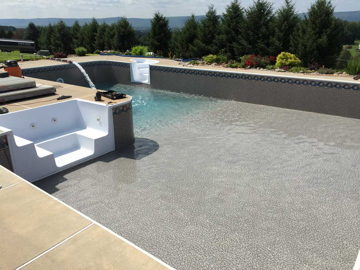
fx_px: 302
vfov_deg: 48.2
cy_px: 135
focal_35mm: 29
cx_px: 180
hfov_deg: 61.7
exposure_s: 1/3049
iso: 32
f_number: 2.2
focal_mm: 4.15
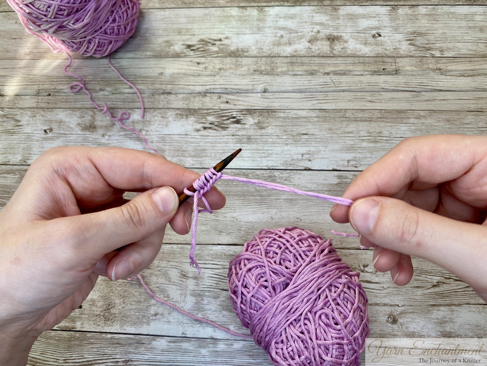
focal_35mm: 26
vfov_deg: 53.1
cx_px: 244
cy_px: 183
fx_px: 366
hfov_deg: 67.3
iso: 32
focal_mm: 4.25
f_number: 1.8
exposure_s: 1/121
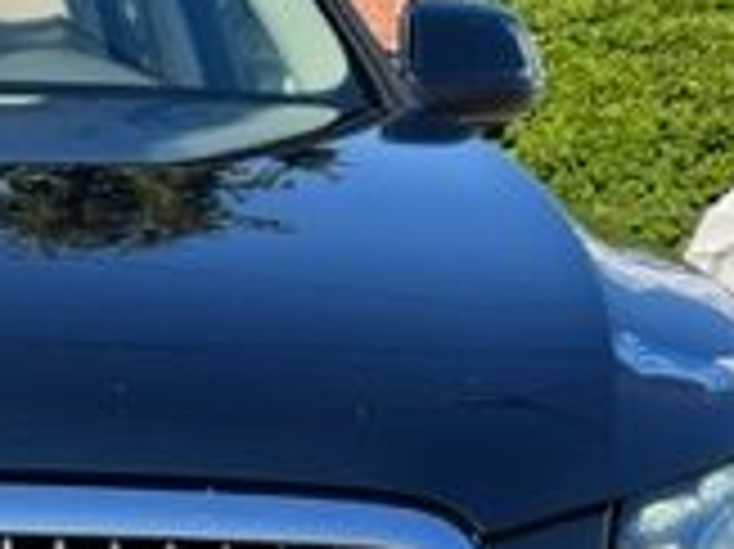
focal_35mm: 102
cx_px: -225
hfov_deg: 18.0
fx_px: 2161
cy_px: 486
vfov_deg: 14.4
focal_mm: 5.7
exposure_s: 1/1901
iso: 50
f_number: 1.5
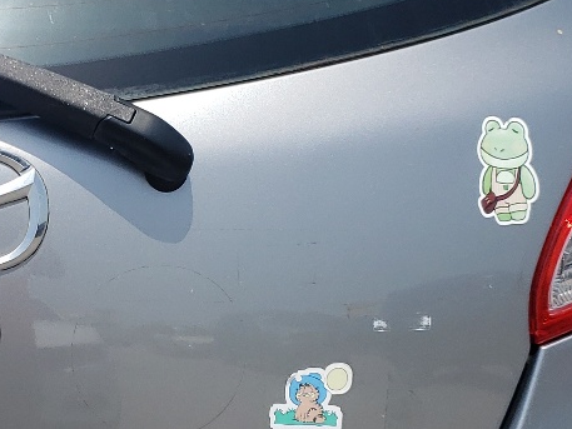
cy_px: 271
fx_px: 1504
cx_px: 6
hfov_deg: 20.9
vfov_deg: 16.2
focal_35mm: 91
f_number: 1.5
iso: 50
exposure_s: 1/5000
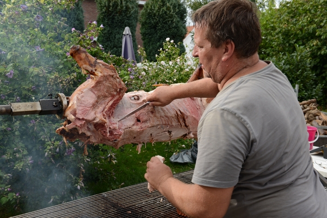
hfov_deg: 54.4
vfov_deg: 37.9
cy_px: 109
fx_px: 318
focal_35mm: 35
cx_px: 164
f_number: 6.3
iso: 200
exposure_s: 1/160
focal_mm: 35
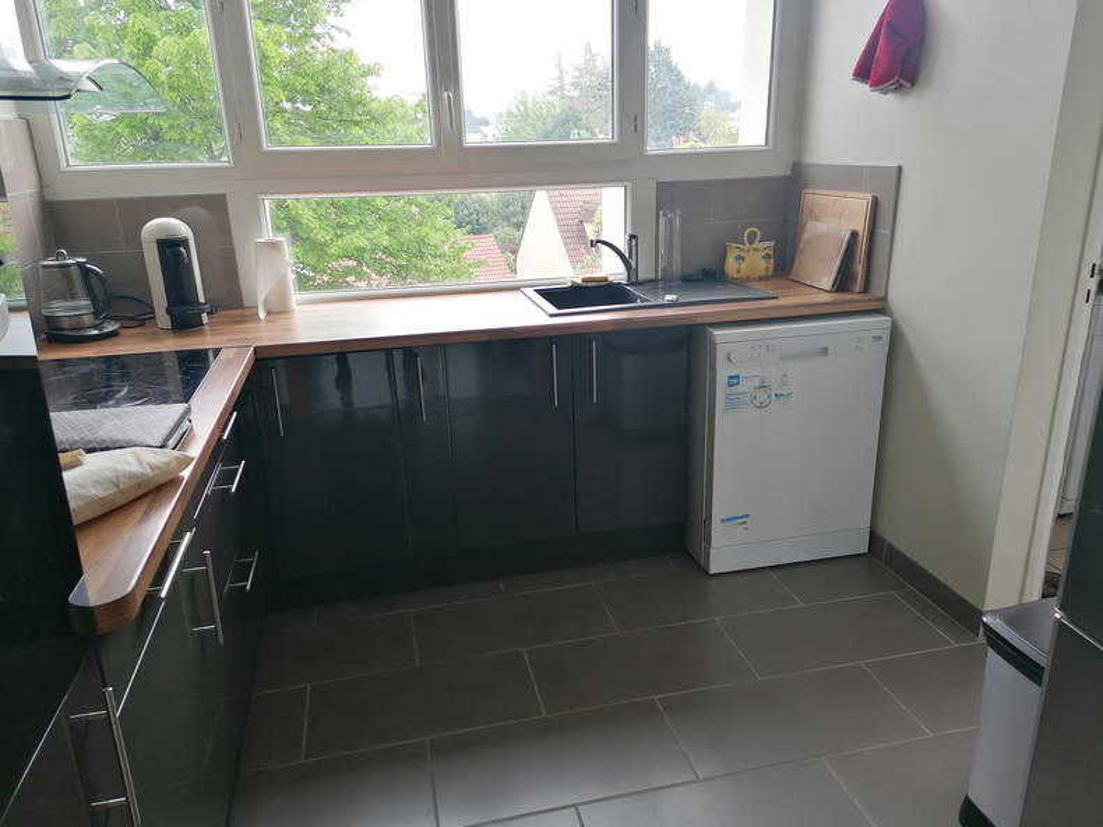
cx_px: 552
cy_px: 414
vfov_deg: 51.3
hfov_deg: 65.3
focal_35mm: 27
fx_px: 860
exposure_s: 1/125
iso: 50
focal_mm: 4.75
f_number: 1.8
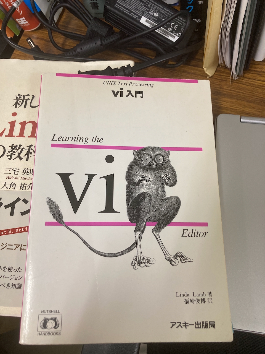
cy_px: 177
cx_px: 132
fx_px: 286
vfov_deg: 63.4
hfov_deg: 49.7
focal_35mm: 28
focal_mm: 3.99
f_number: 1.8
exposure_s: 1/60
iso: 100
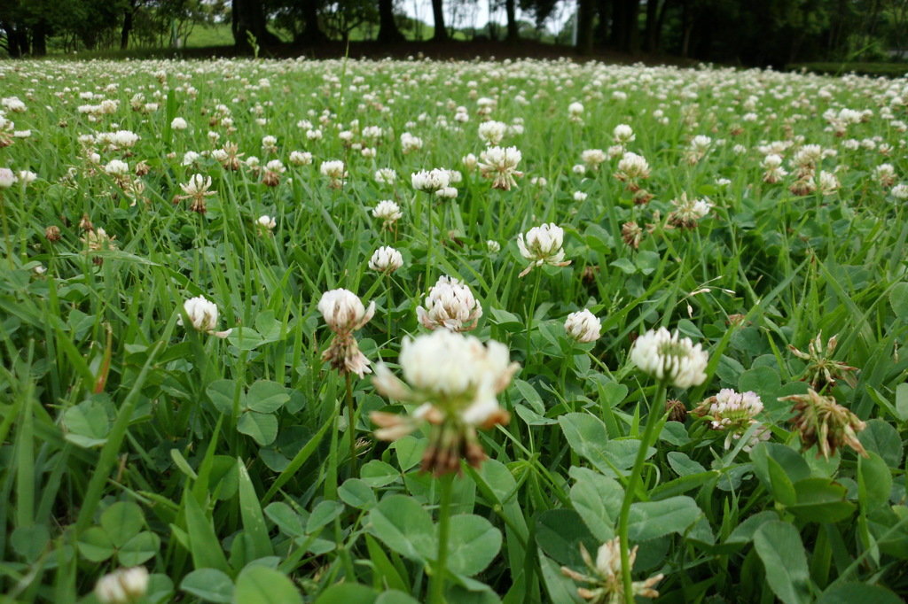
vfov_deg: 46.4
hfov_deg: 65.5
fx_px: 706
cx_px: 454
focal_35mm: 28
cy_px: 302
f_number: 3.3
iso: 100
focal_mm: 5
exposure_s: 1/139
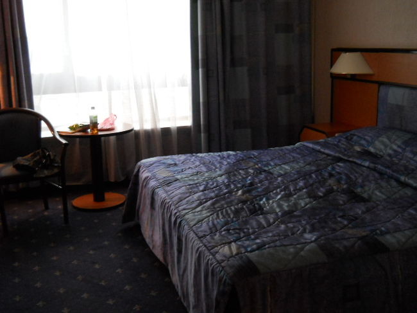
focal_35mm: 41
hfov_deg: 45.8
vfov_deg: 35.1
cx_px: 208
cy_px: 156
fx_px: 494
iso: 400
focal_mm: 6.72
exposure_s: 1/10
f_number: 3.1
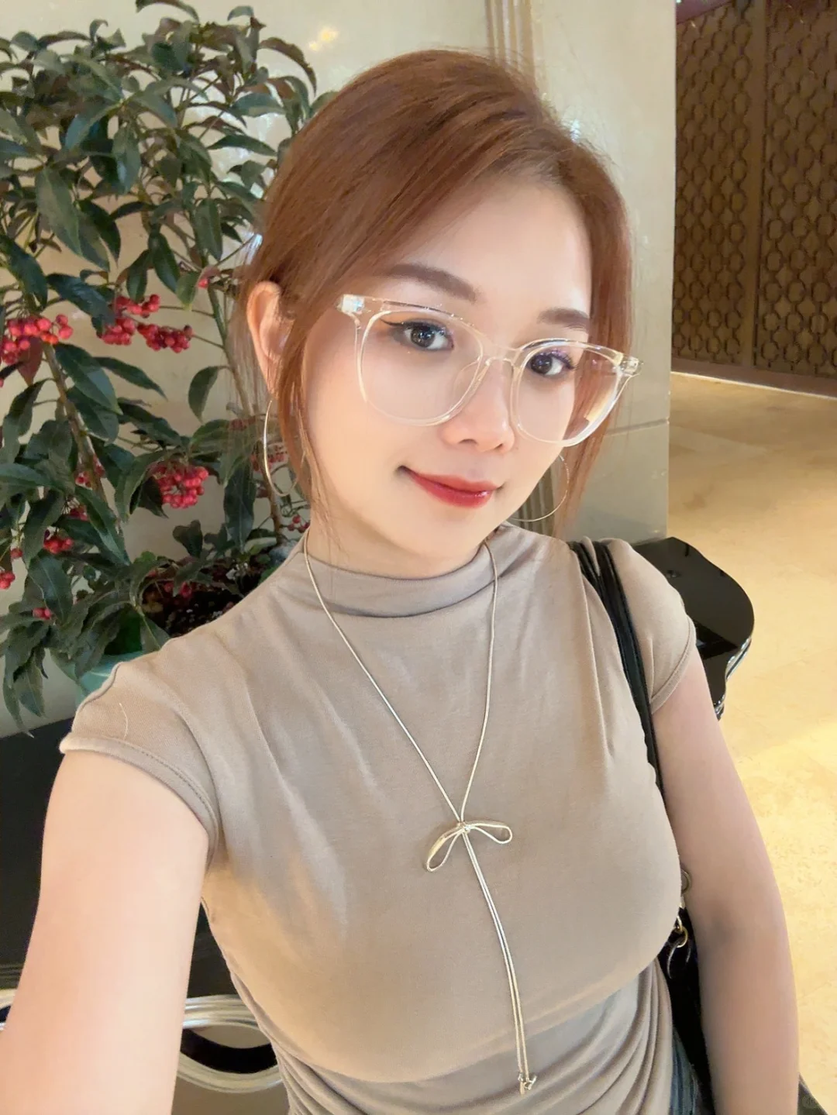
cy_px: 558
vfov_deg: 73.9
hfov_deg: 58.9
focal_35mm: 23
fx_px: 741
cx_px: 418
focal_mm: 2.69
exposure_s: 1/33
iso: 320
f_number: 1.9
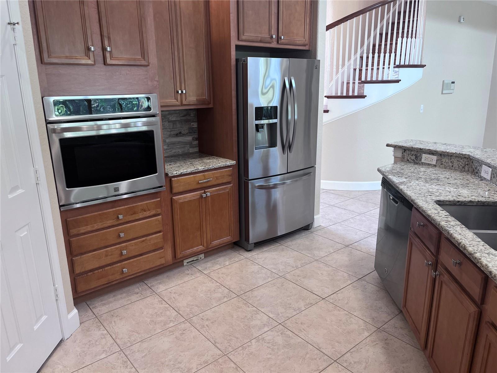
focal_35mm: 26
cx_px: 248
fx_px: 373
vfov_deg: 53.1
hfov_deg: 67.3
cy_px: 186
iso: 64
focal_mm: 5.1
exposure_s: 1/60
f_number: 1.6
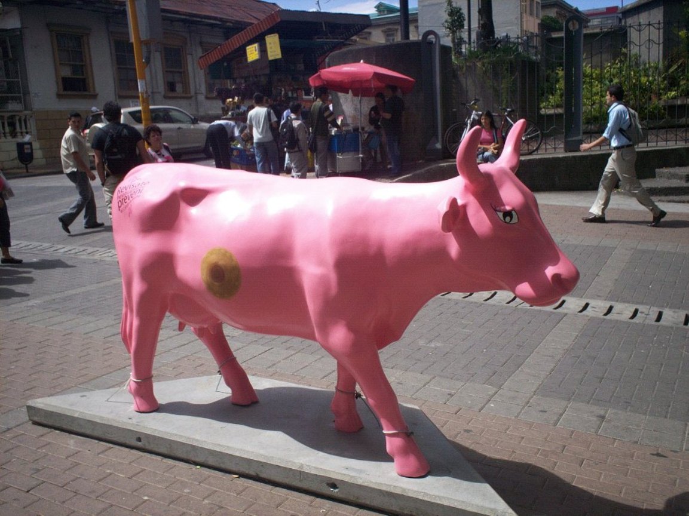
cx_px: 344
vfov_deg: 39.6
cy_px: 258
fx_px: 716
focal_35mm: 36
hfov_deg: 51.4
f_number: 4.5
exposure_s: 1/646
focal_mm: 6
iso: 100
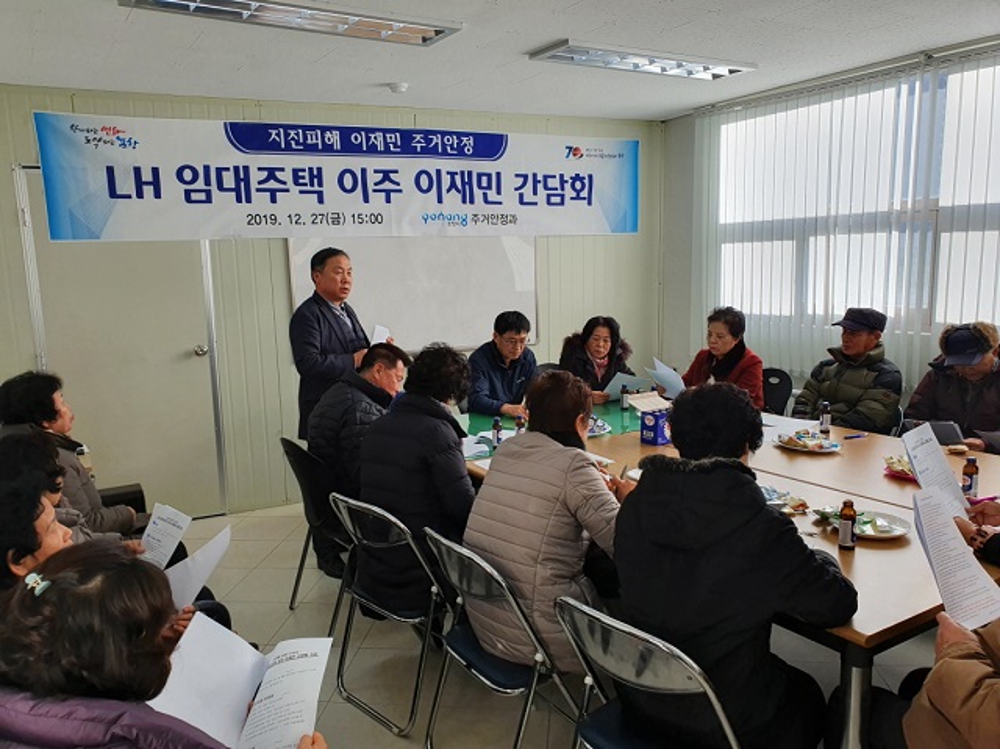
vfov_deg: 53.0
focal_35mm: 26
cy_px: 374
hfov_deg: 67.3
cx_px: 500
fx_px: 751
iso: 50
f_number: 2.4
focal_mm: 4.32
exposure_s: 1/296
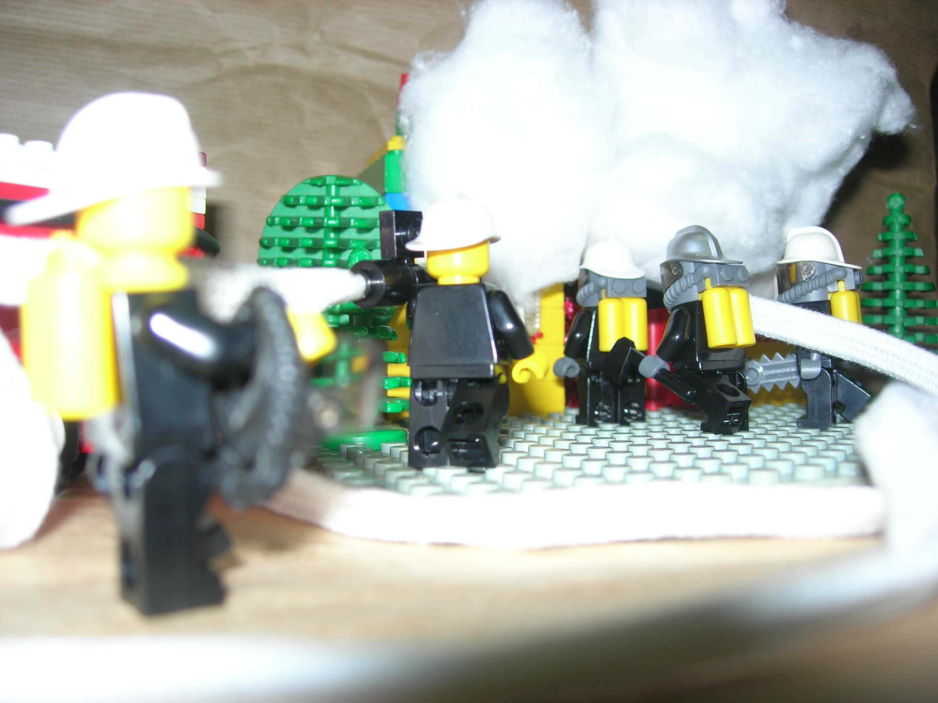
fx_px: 1030
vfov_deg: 37.7
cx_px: 469
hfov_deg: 49.0
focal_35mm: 38
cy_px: 352
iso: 64
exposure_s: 1/60.1
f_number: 2.8
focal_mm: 7.8
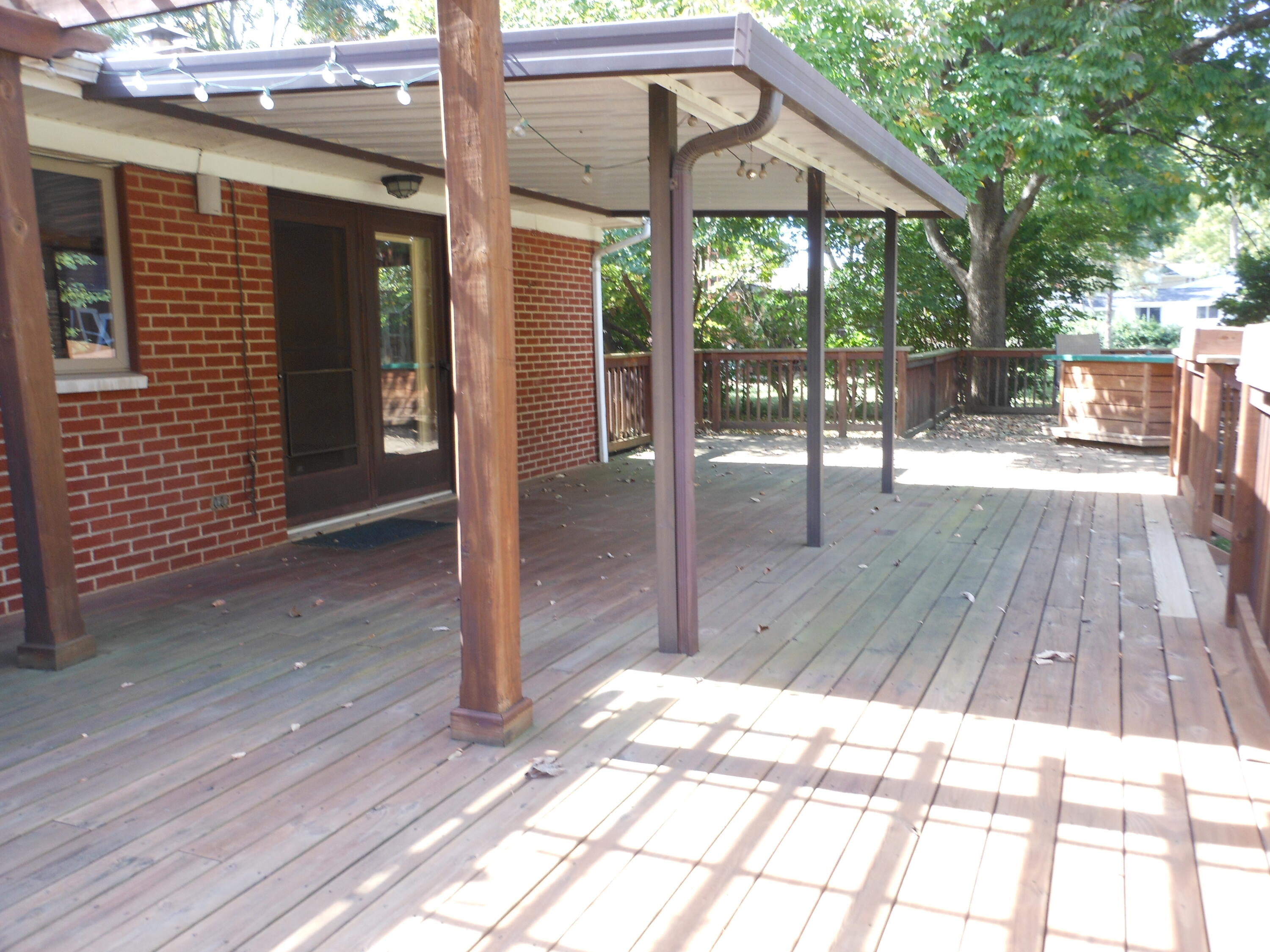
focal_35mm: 28
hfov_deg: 63.4
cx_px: 635
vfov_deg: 49.7
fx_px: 1027
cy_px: 476
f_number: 3.7
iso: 80
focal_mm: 5
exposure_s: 1/40
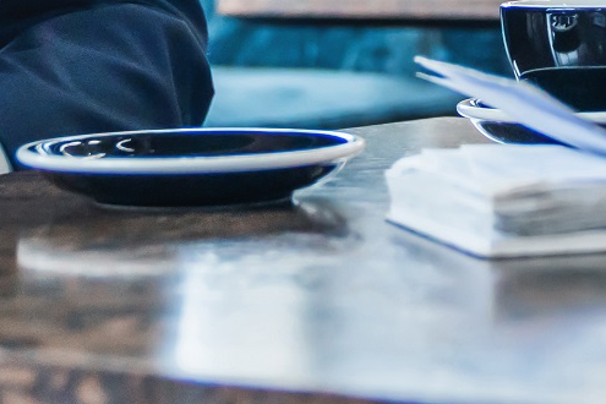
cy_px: -555
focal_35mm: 187
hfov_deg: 10.9
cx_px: 605
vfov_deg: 6.9
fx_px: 3148
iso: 1250
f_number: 2.8
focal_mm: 37
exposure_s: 1/200
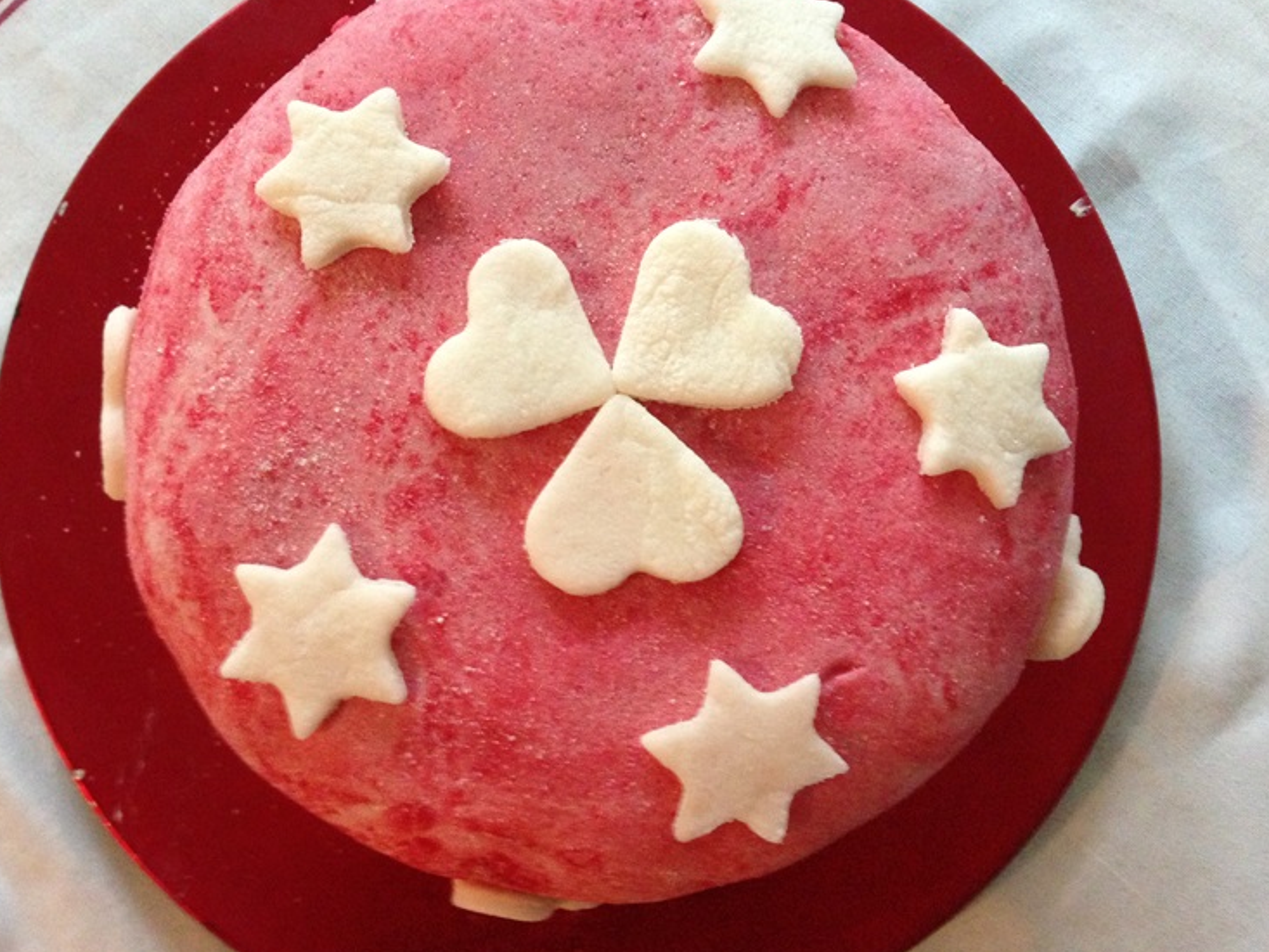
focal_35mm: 36
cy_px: 443
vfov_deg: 39.6
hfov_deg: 51.3
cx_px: 583
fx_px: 1320
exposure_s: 1/20
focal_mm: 4.13
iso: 400
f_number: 2.4
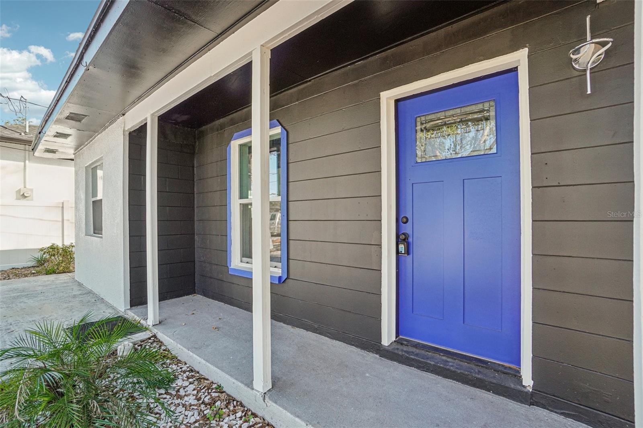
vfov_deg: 77.3
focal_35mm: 15
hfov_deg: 100.4
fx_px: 268
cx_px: 322
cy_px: 214
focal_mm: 10
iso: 160
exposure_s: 1/30
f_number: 8
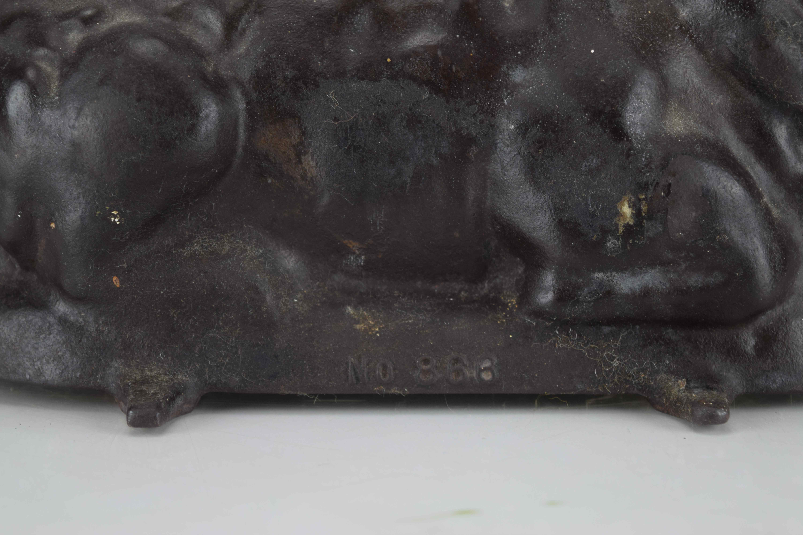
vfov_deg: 16.6
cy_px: 268
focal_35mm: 82
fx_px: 1840
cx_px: 402
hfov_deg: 24.6
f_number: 5.6
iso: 400
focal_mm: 55
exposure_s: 1/100
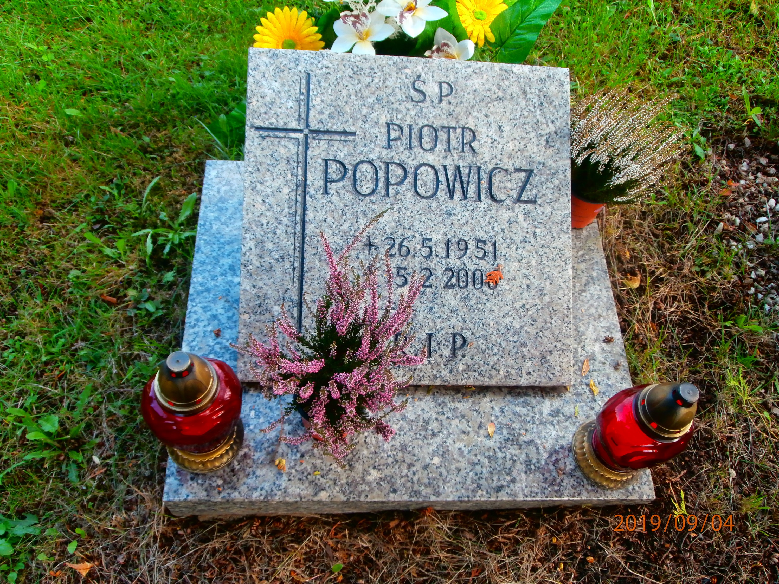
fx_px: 675
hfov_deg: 60.0
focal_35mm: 30
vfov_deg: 46.8
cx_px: 390
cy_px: 292
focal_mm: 5.36
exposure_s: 1/60
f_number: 3.5
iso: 100
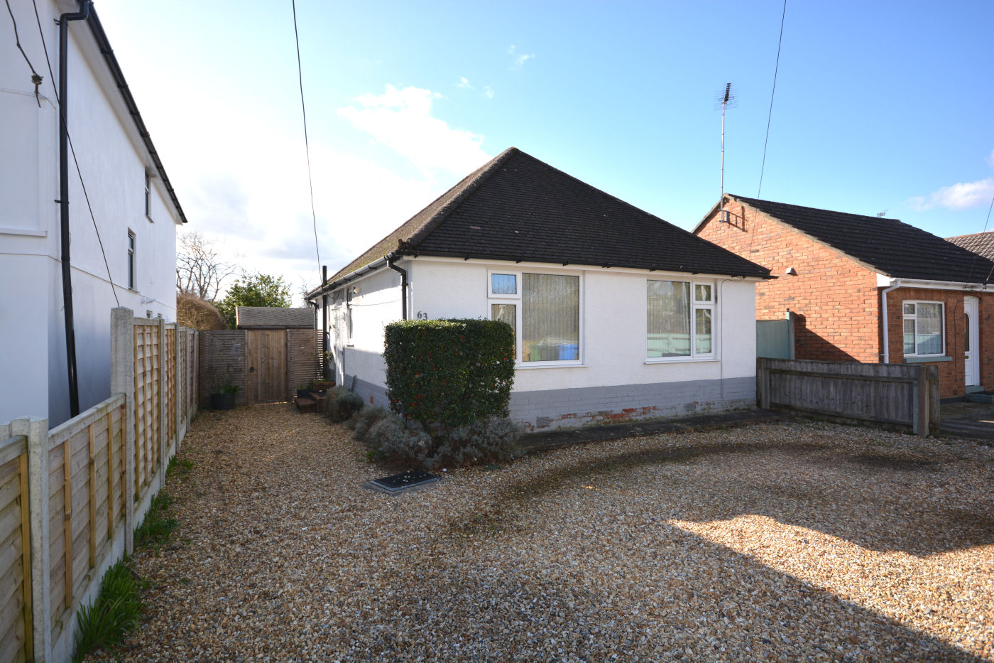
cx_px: 497
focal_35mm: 20
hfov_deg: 85.4
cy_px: 332
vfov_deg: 63.2
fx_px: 538
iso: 100
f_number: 8
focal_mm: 13
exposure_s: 1/200
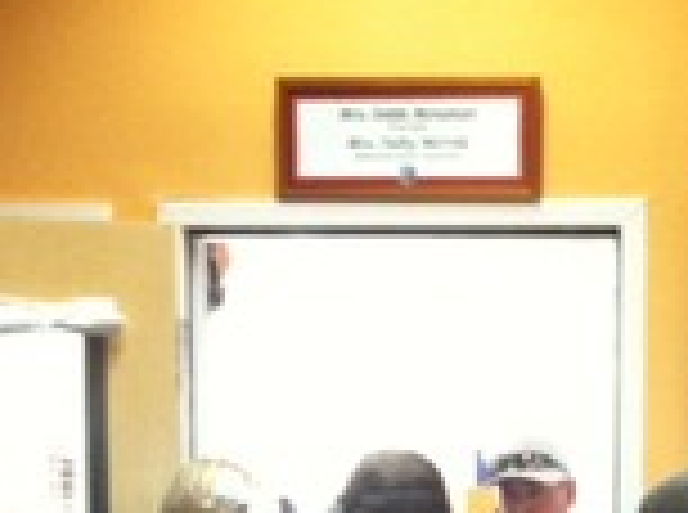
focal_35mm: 103
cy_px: 698
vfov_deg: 13.7
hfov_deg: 18.7
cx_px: 652
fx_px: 2042
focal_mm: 3.85
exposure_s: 1/15
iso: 320
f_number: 2.8
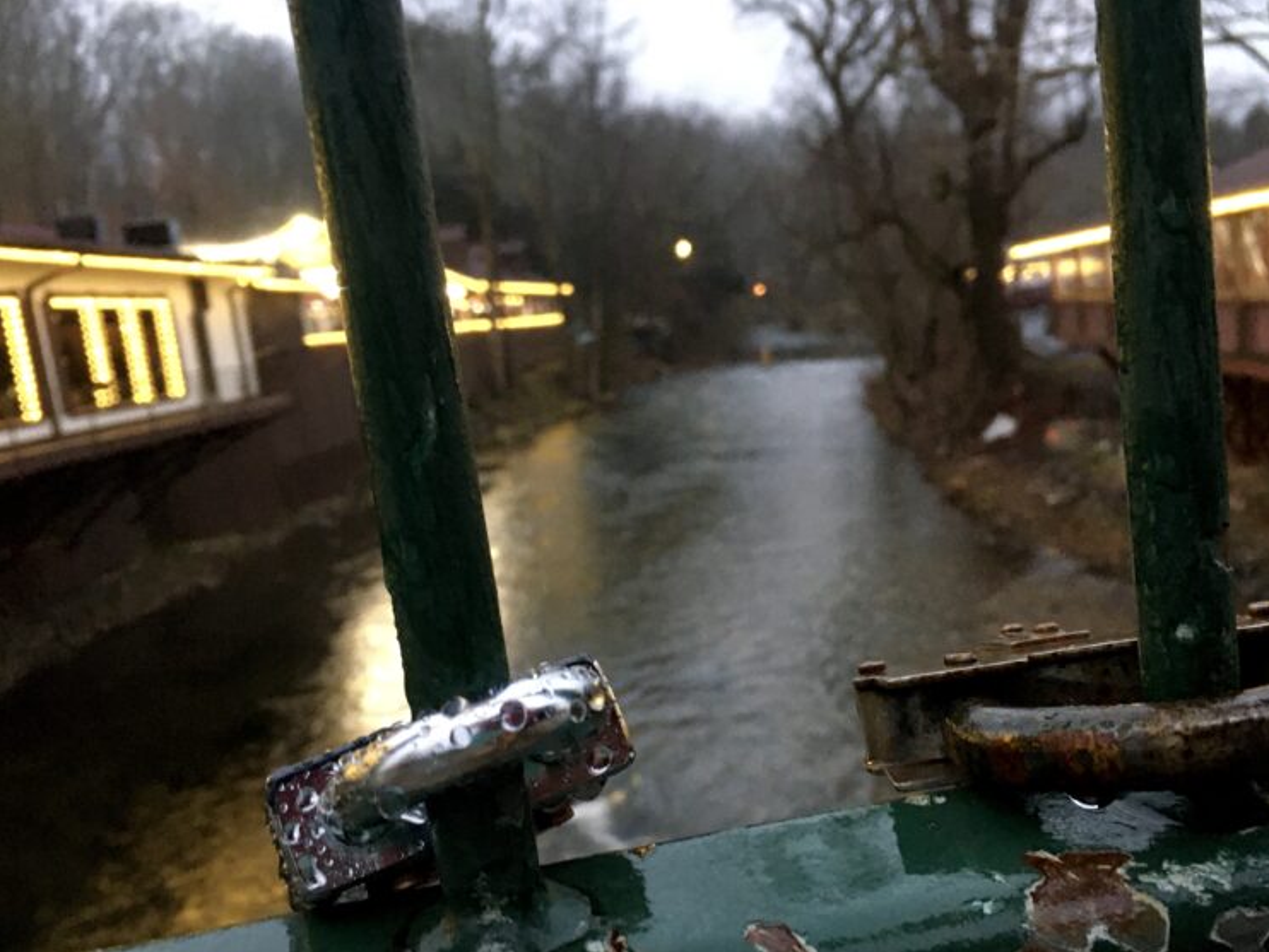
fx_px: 1247
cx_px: 688
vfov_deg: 41.8
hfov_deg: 53.9
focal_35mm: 34
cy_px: 529
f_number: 2.2
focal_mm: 4.15
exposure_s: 1/15
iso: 200
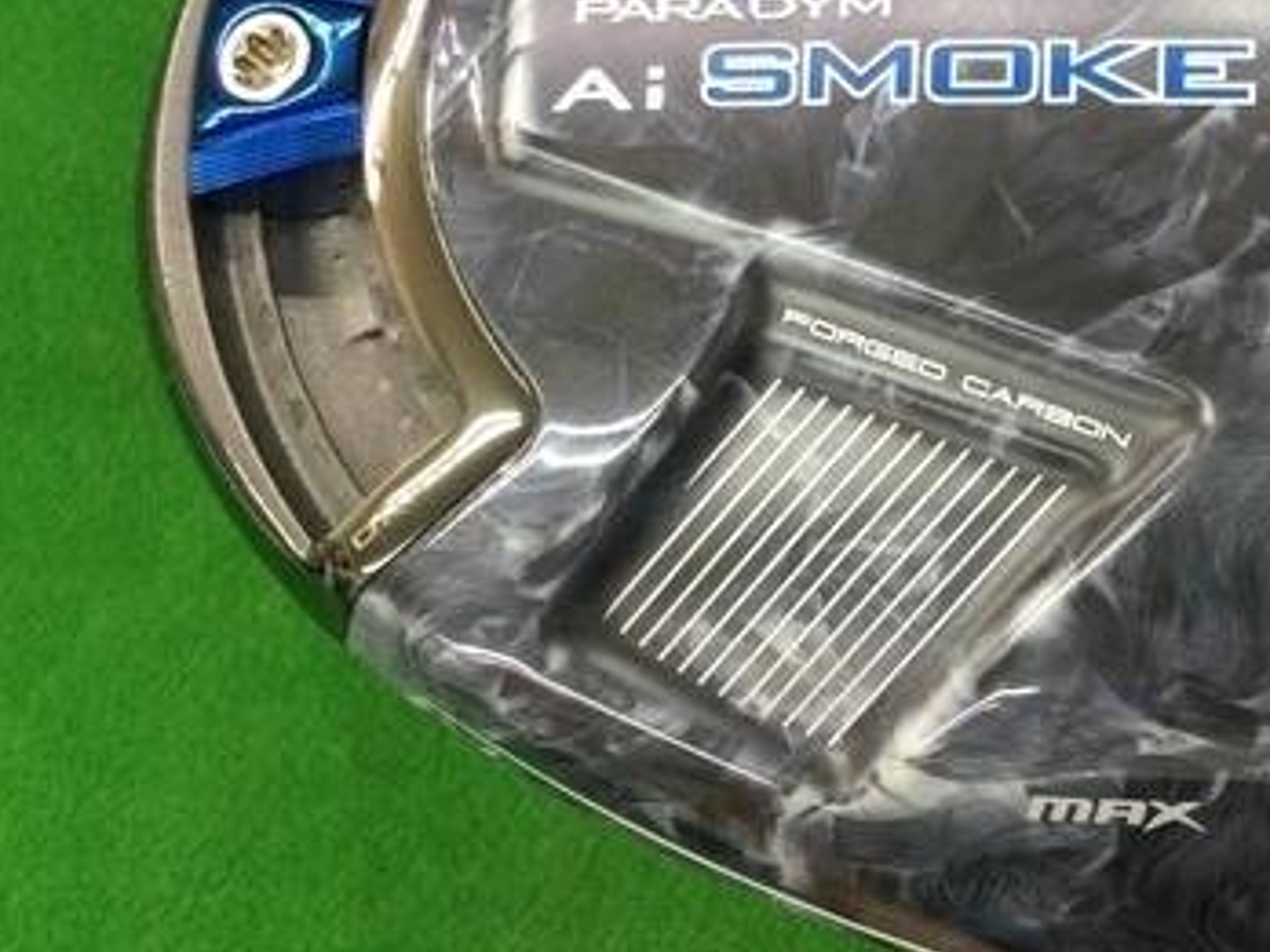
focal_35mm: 57
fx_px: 2091
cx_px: 982
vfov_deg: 25.5
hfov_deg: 33.0
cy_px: 317
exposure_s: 1/30
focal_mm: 3.3
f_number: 2.4
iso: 80
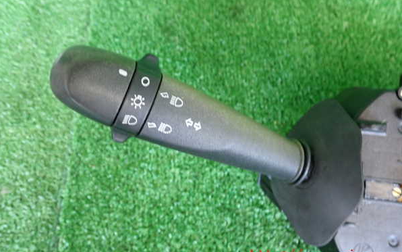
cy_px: 113
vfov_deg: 39.4
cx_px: 200
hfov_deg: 59.6
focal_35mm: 32
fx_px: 351
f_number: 2.3
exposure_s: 1/30
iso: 500
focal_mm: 5.4
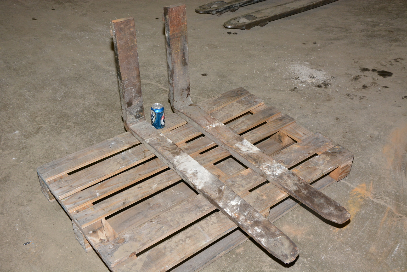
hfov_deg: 49.5
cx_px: 204
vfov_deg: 34.2
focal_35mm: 39
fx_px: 441
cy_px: 136
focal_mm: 26
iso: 800
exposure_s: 1/60
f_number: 7.1
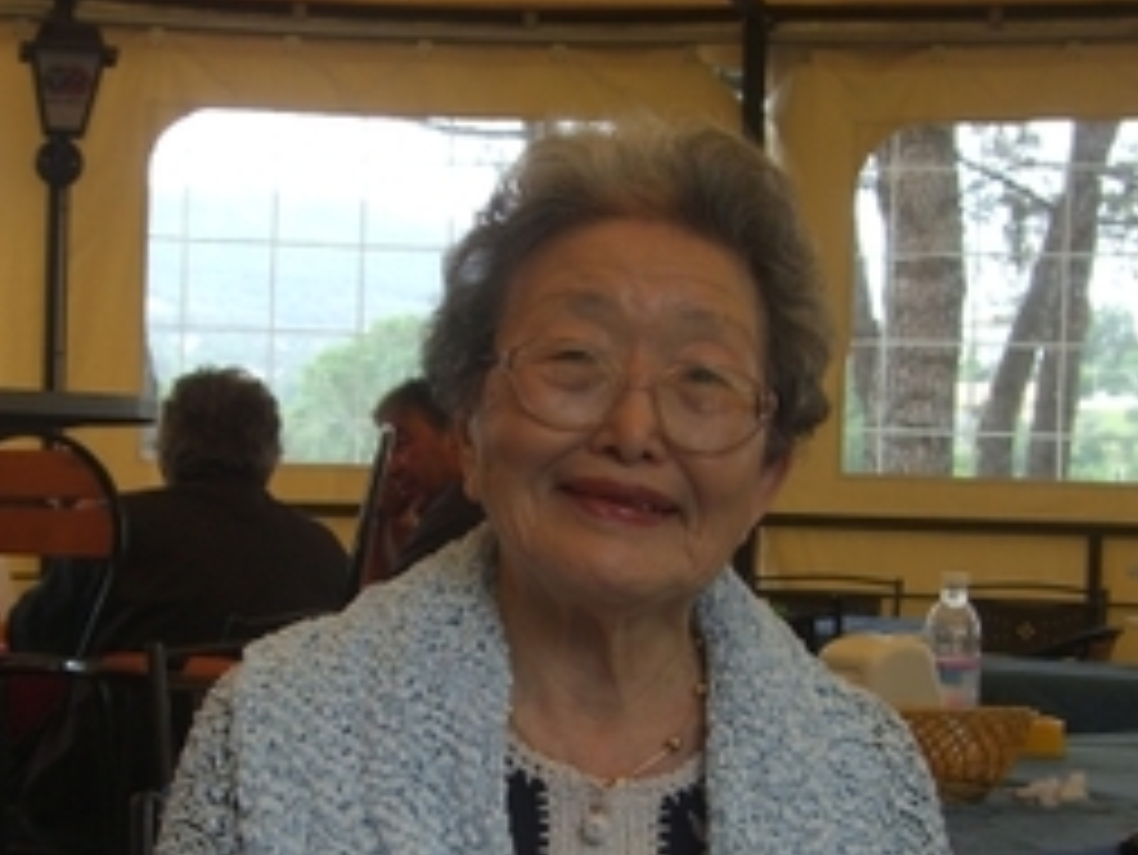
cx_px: 594
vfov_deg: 19.6
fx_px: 2467
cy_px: 569
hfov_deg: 26.0
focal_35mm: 75
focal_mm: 6.2
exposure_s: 1/160
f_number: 2.7
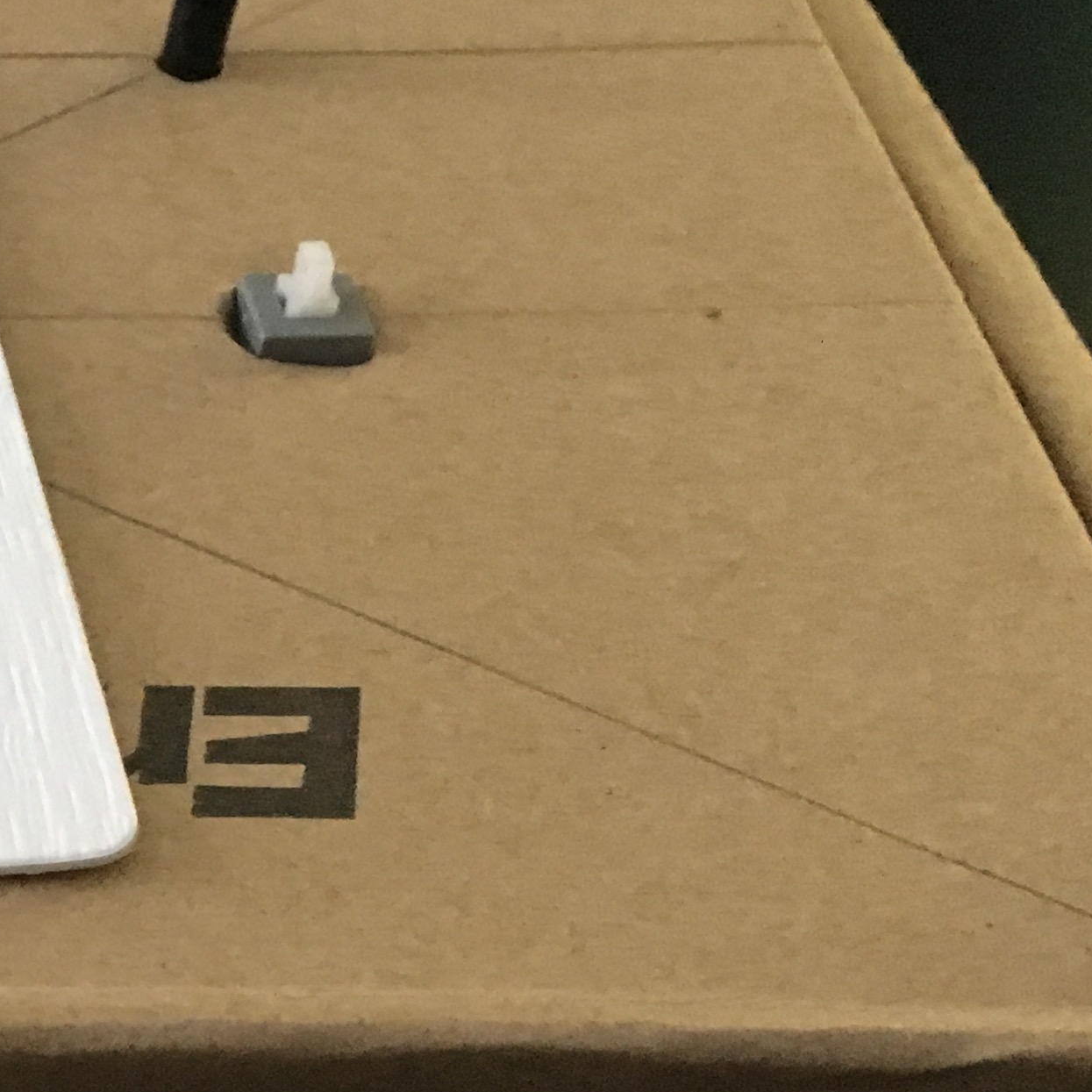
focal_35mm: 83
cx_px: -449
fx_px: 2962
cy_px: 1070
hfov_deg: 18.9
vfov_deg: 20.3
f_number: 2.2
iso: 200
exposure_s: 1/15
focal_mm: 4.15
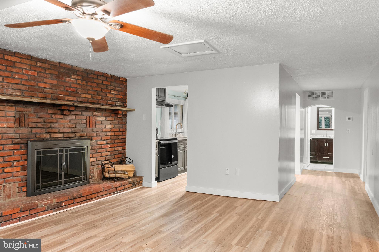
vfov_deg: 53.1
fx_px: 253
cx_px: 190
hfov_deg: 73.7
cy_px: 126
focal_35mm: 24
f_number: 9
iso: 1600
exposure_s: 1/1.67
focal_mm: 16
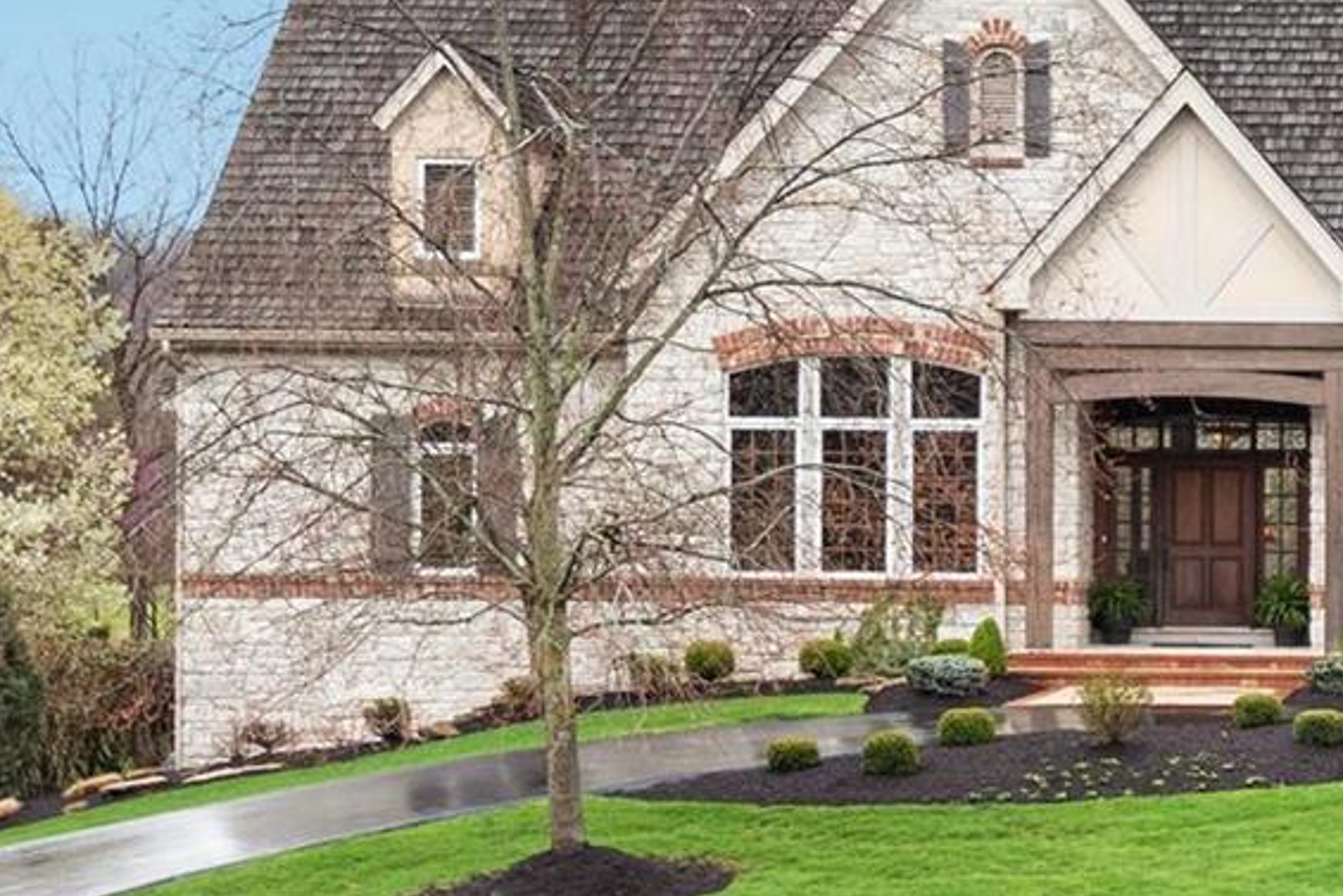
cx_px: 1502
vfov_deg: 13.4
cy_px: 353
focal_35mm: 102
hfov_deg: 19.1
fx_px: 3806
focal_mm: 18
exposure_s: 1/250
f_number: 4
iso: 400
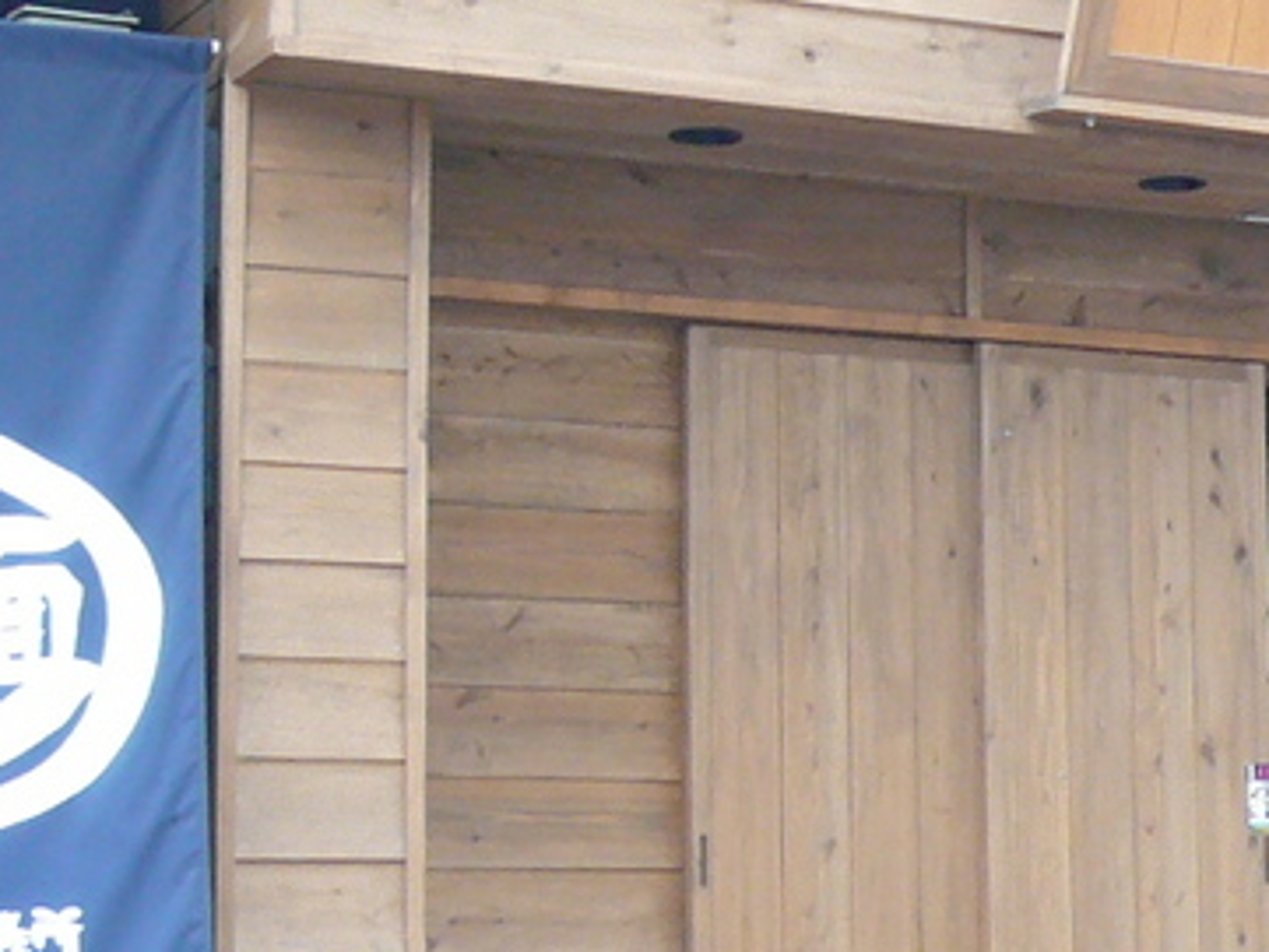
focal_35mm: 102
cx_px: 1171
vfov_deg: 14.5
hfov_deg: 18.9
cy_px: 436
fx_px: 3740
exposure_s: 1/15
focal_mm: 4.6
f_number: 2.8
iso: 160
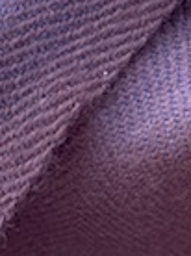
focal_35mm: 347
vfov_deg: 5.5
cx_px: 197
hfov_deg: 4.3
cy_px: -371
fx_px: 2561
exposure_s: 1/121
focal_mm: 6.76
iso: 80
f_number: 1.78
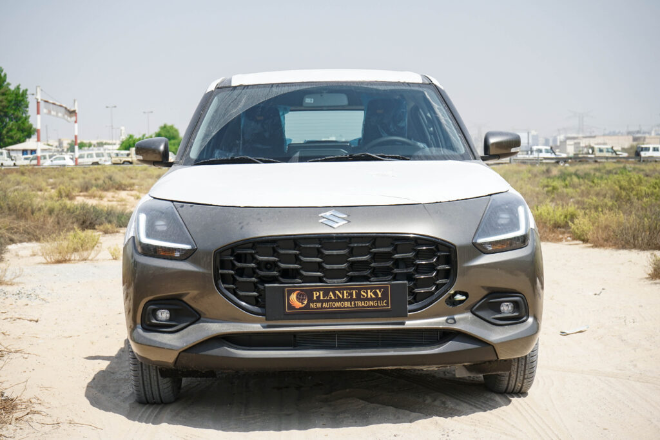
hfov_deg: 28.8
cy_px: 220
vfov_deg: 19.5
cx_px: 330
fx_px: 1283
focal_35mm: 70
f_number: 9
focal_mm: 70
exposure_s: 1/800
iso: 400
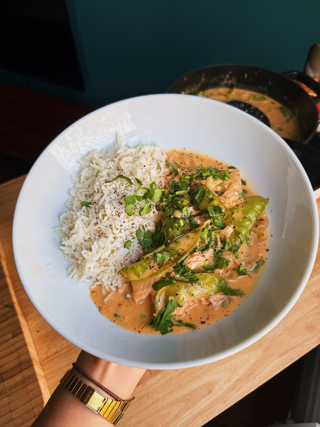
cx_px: 160
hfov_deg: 56.8
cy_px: 214
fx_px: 296
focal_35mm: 24
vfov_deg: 71.6
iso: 100
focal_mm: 6.76
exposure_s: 1/121
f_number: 1.78
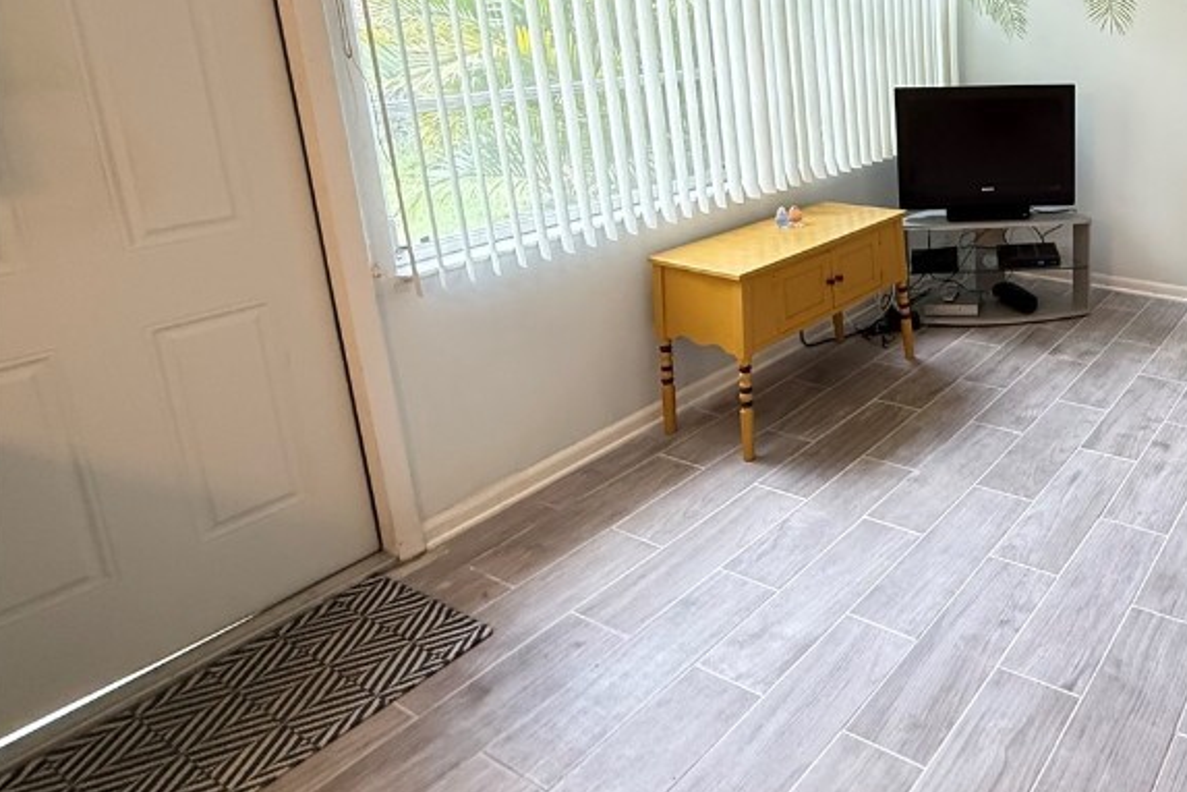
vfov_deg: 47.3
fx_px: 857
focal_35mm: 26
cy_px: 178
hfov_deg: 59.8
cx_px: 1050
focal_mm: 2.22
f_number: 2.2
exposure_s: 1/120
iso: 500
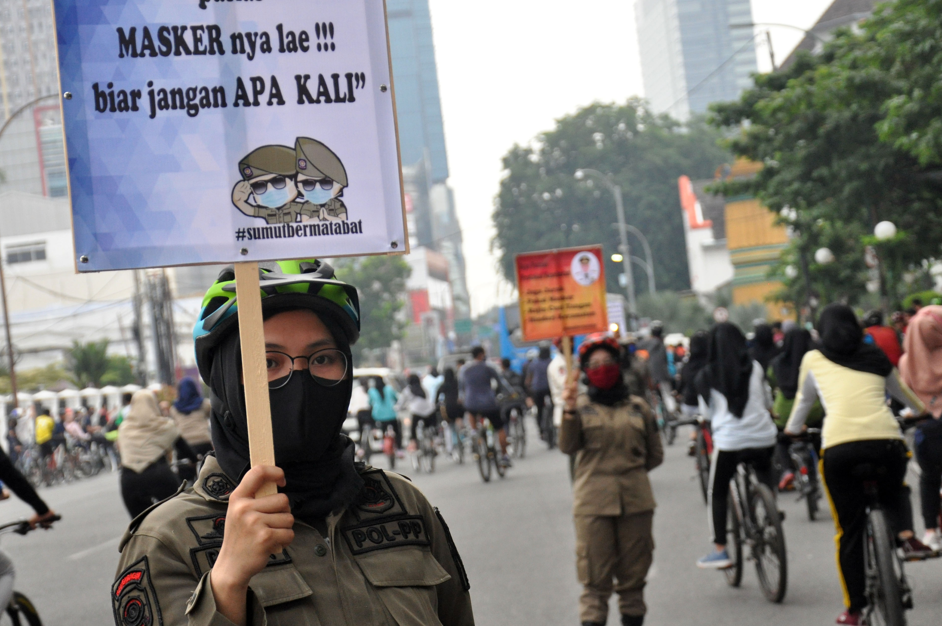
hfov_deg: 23.7
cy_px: 272
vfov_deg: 15.8
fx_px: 2248
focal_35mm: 86
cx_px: 444
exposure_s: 1/125
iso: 800
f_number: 5
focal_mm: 50
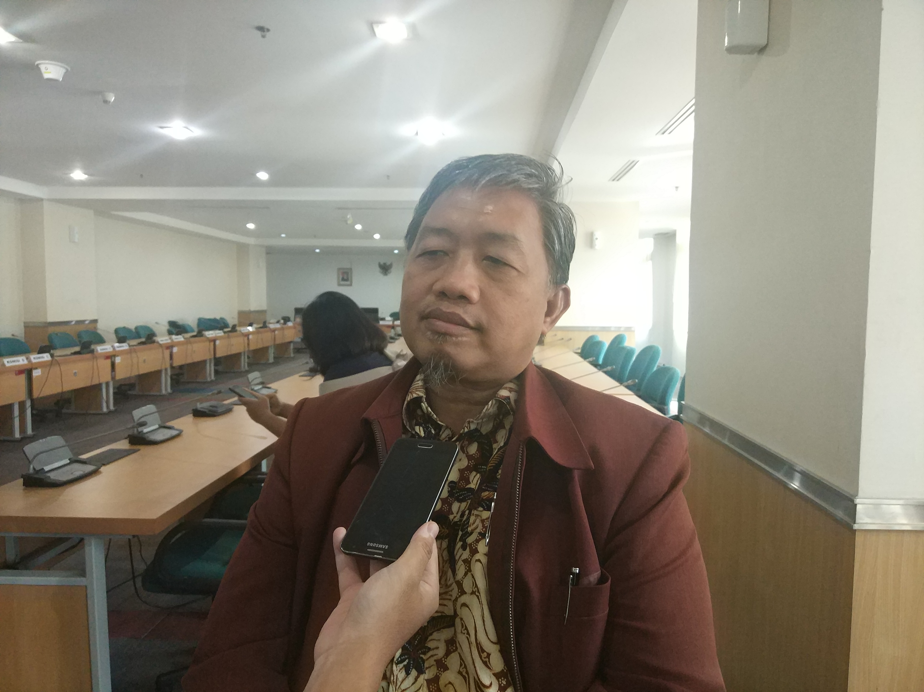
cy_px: 346
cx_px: 462
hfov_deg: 73.9
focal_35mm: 23
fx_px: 614
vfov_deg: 58.8
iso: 1000
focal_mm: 4.06
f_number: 2
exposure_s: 1/33
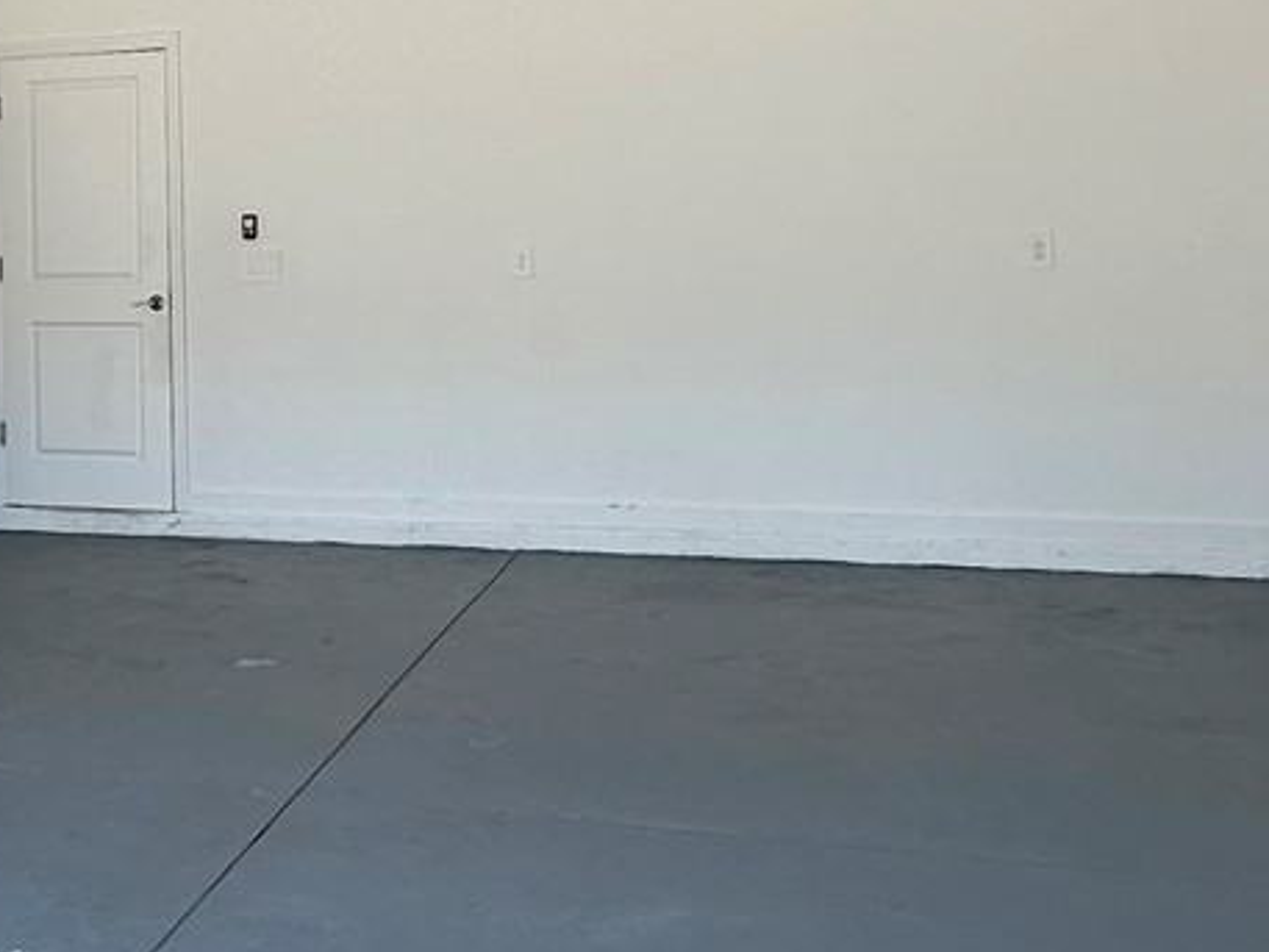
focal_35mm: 49
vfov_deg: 29.0
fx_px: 1797
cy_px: 183
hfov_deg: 36.6
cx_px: 136
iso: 40
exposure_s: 1/301
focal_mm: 2.22
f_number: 2.2
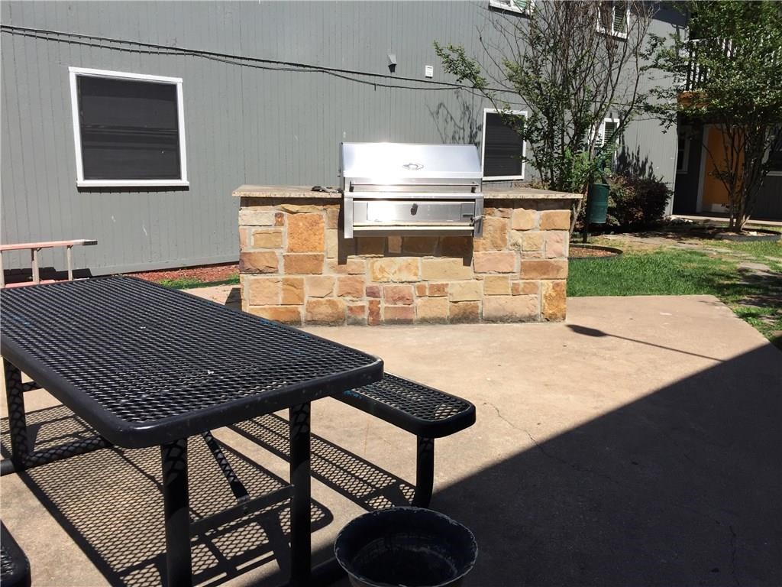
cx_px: 391
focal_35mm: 29
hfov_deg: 61.7
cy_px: 294
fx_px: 655
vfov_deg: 48.2
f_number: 2.2
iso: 32
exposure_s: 1/2326
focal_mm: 4.15
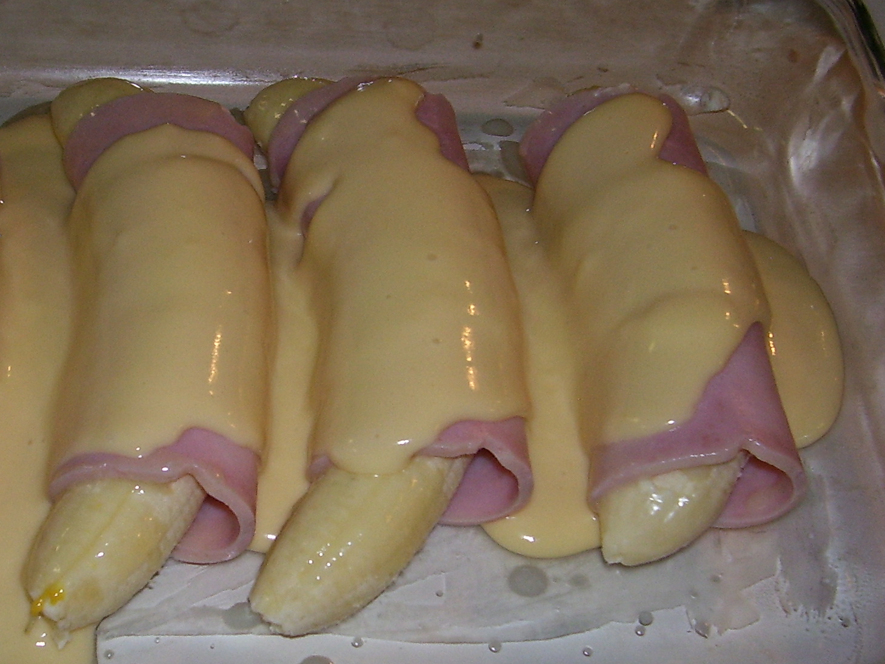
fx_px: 1534
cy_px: 392
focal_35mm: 60
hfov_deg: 31.9
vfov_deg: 24.4
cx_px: 281
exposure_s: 1/60
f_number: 2.7
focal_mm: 5.6
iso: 80
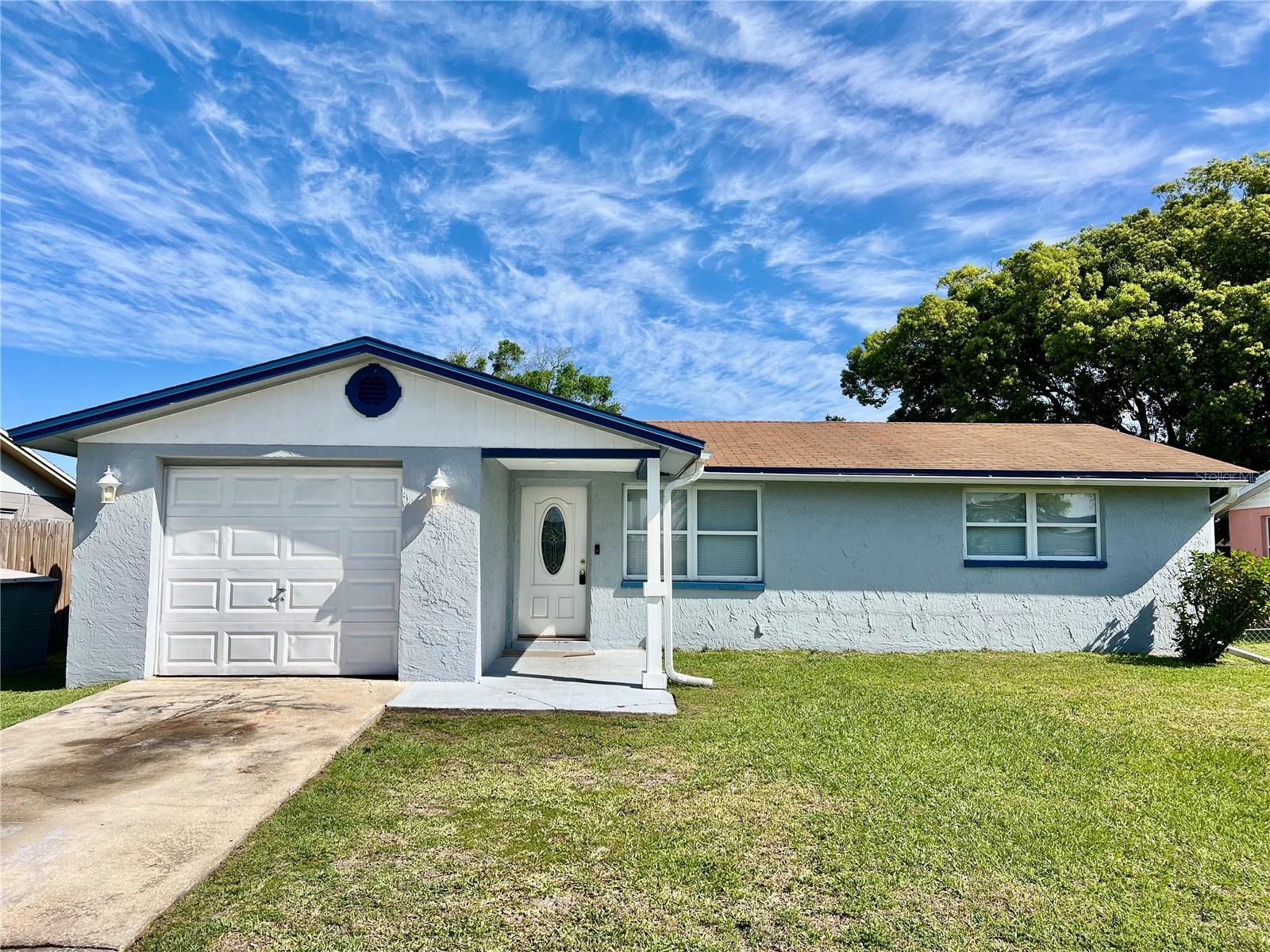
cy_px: 476
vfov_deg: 53.1
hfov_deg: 67.3
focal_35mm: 26
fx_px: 954
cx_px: 635
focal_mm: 5.7
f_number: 1.5
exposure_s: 1/6211
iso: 50
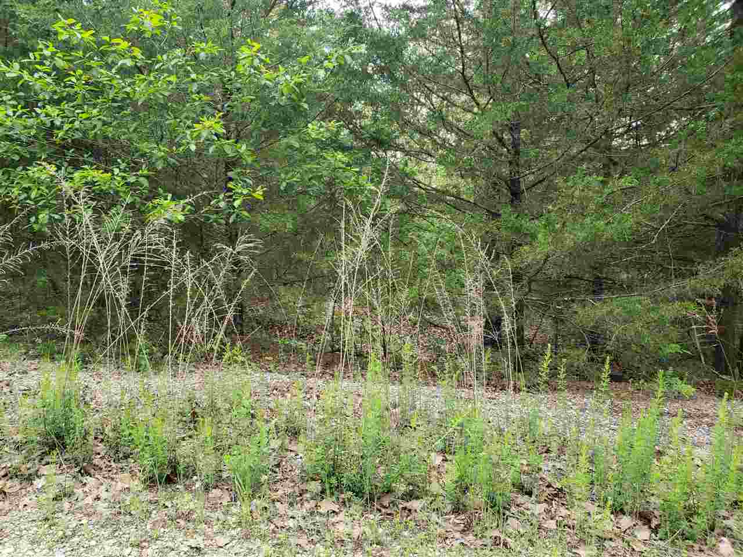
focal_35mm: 26
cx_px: 372
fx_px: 558
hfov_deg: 67.3
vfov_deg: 53.1
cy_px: 278
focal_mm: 4.3
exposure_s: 1/120
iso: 80
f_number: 2.4
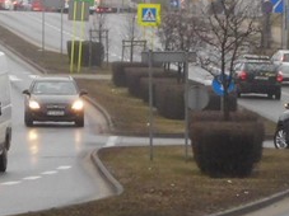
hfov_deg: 4.4
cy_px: -44
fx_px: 3713
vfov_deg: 3.3
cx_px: -265
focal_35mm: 445
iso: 400
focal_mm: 20
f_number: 4.9
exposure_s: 1/160
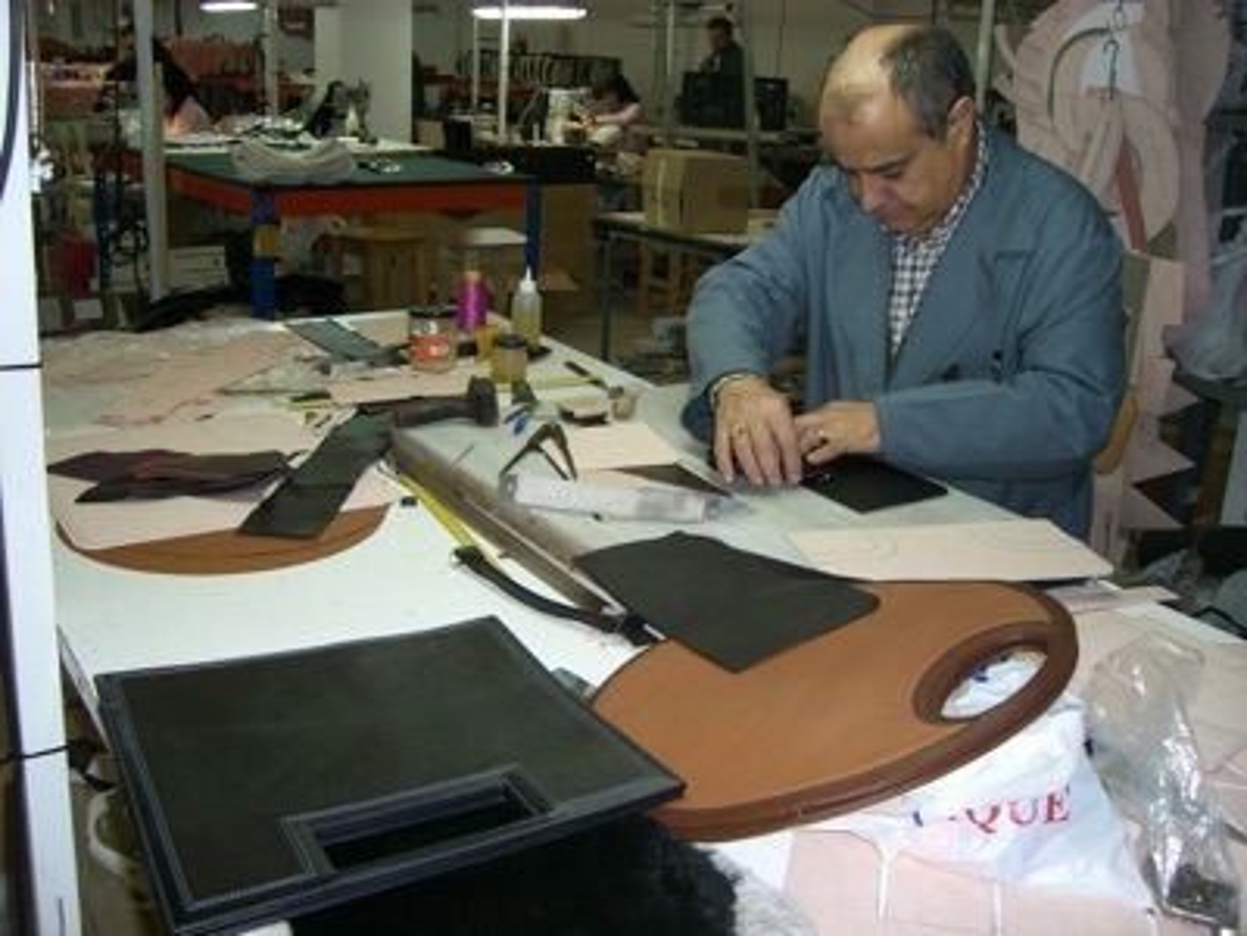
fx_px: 1369
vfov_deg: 37.7
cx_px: 624
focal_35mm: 38
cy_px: 468
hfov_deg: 49.0
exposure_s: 1/60
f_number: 2.7
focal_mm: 6.2
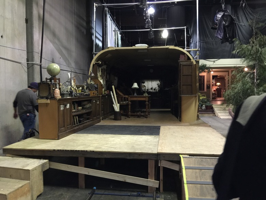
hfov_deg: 61.7
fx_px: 223
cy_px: 100
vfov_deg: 48.2
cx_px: 133
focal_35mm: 29
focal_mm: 4.15
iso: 80
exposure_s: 1/4
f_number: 2.2
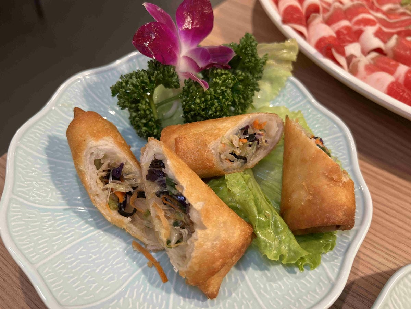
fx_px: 309
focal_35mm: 26
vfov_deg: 53.1
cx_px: 206
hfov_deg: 67.3
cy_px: 154
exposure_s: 1/120
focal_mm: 5.7
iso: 100
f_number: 1.5
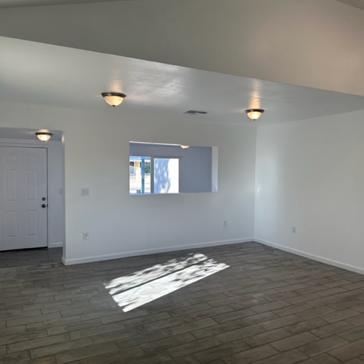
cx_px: 211
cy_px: 182
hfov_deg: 55.4
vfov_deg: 55.6
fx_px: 345
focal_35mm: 29
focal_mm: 6.86
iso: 80
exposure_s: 1/226
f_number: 1.78
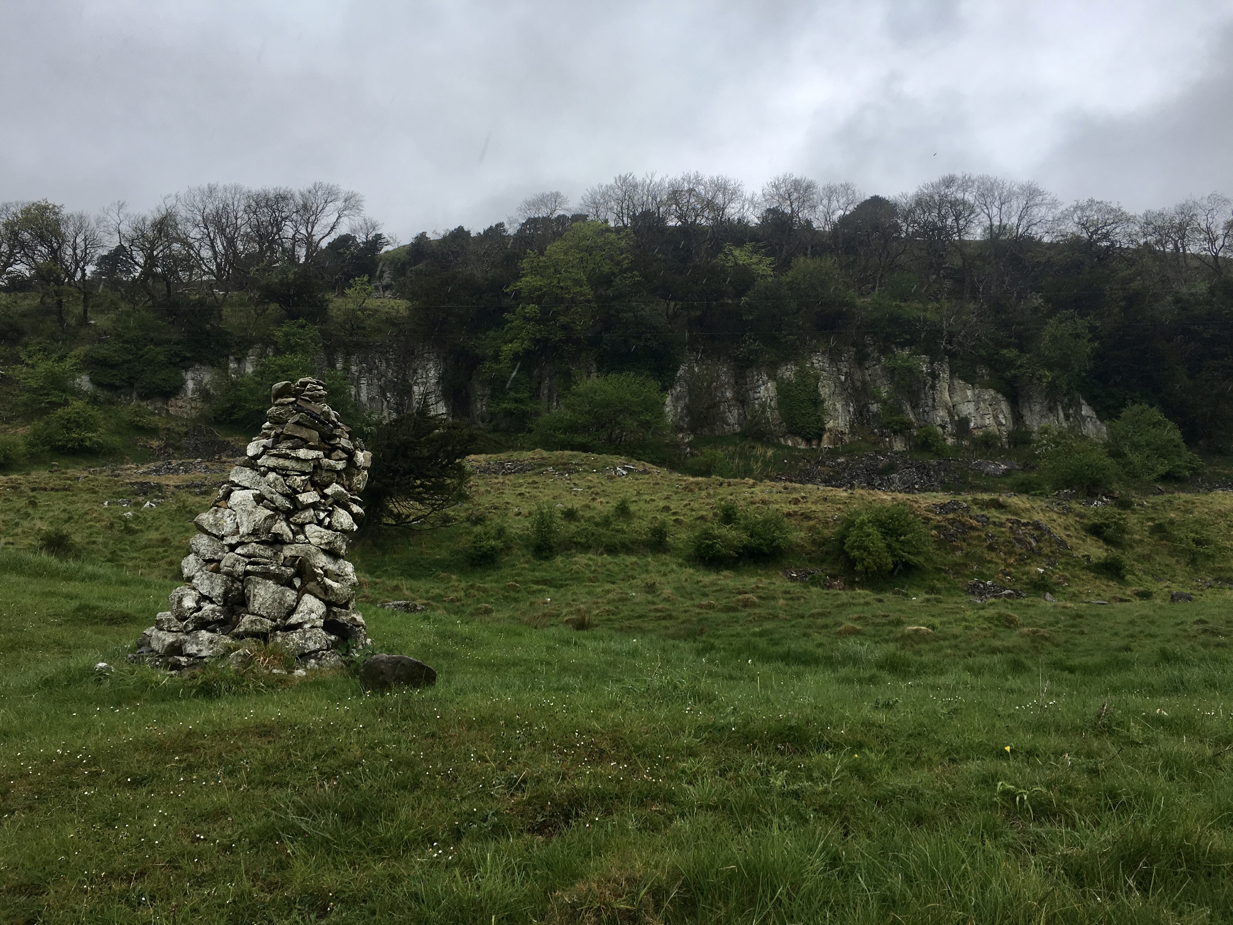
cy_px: 462
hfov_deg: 61.7
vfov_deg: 48.2
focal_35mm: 29
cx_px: 616
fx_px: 1033
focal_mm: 4.15
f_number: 2.2
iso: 25
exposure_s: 1/674
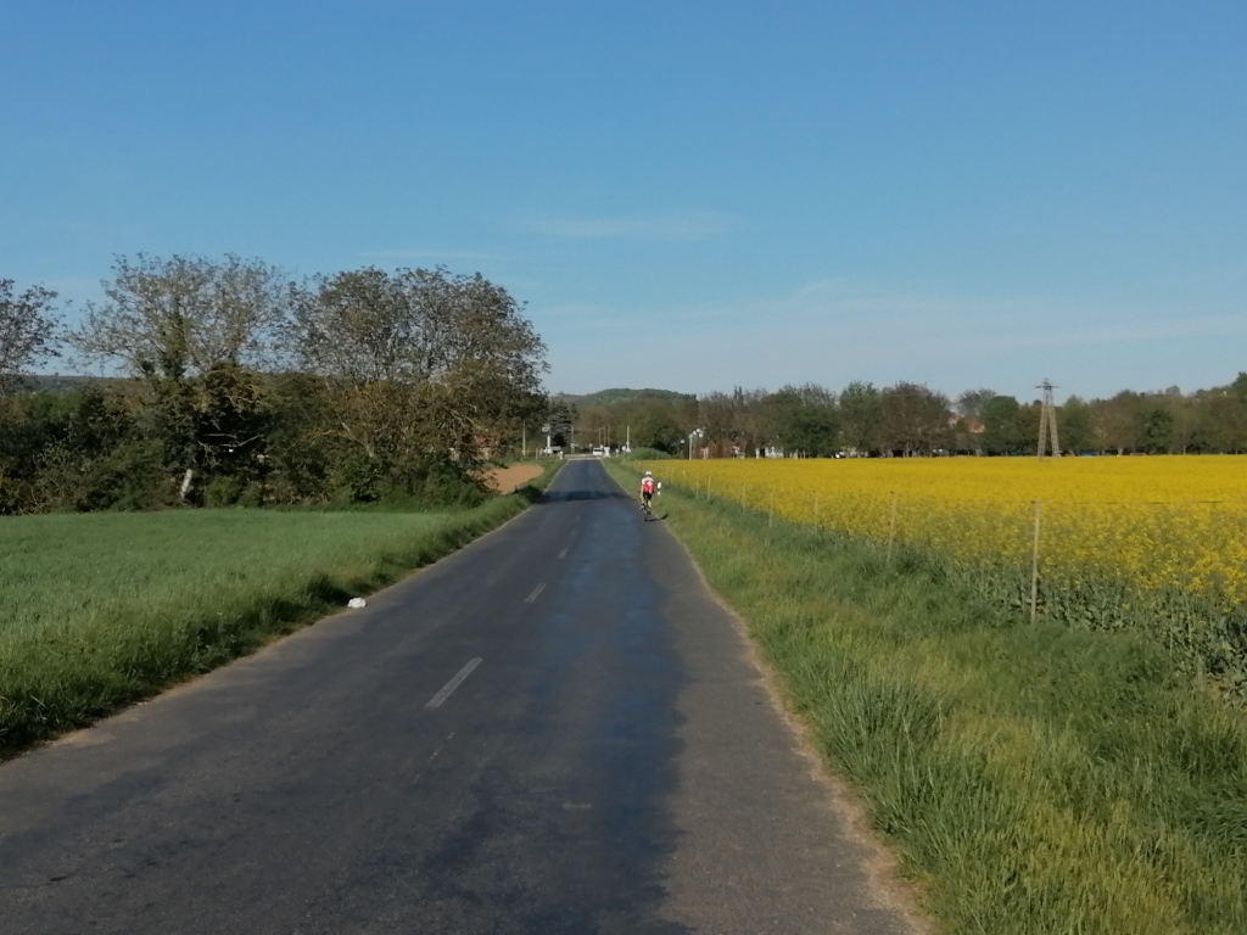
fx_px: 1729
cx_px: 624
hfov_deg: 39.7
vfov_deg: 30.3
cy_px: 468
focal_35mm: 48
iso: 50
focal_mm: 5.4
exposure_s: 1/2924
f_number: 1.8
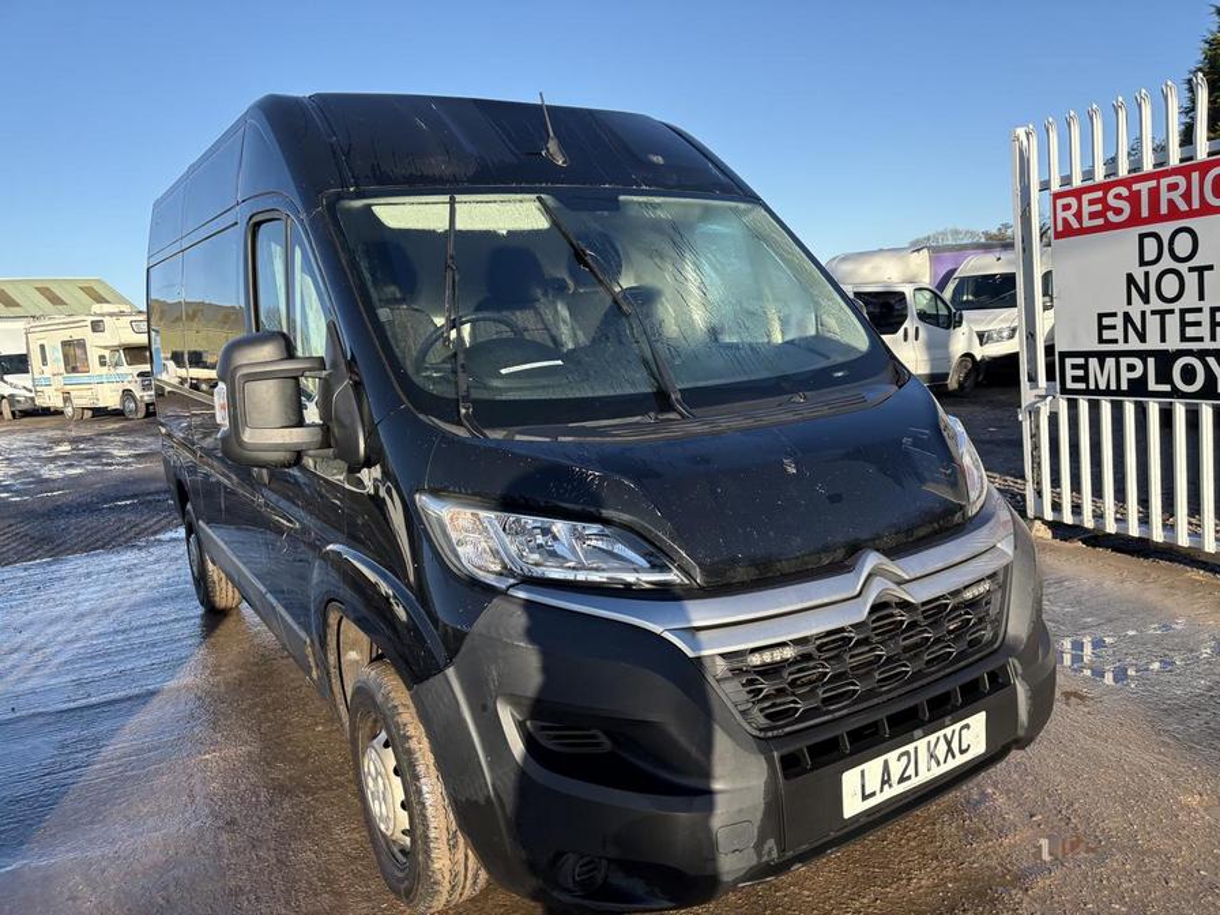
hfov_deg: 67.3
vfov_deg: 53.1
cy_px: 458
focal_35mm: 26
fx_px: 916
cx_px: 610
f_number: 1.6
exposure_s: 1/1550
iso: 50
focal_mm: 5.96
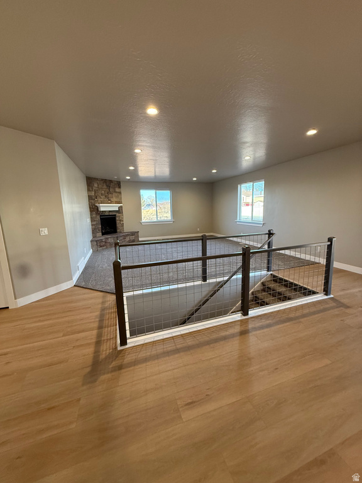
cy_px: 242
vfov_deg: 102.1
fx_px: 195
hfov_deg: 85.7
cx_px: 181
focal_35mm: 14
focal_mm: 2.22
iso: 250
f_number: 2.2
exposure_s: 1/120
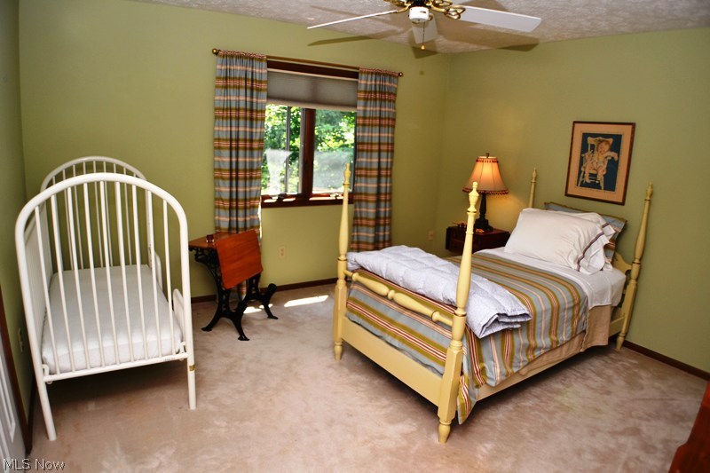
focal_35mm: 27
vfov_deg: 47.9
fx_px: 532
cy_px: 236
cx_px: 355
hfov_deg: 67.4
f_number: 4
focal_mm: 18
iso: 100
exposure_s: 1/60
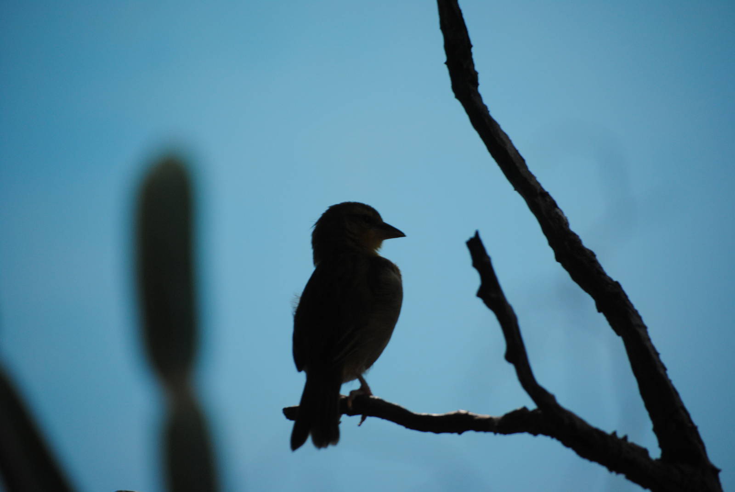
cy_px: 246
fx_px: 3833
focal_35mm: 188
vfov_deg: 7.3
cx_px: 368
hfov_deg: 11.0
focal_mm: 125
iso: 320
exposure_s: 1/125
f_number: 4.8
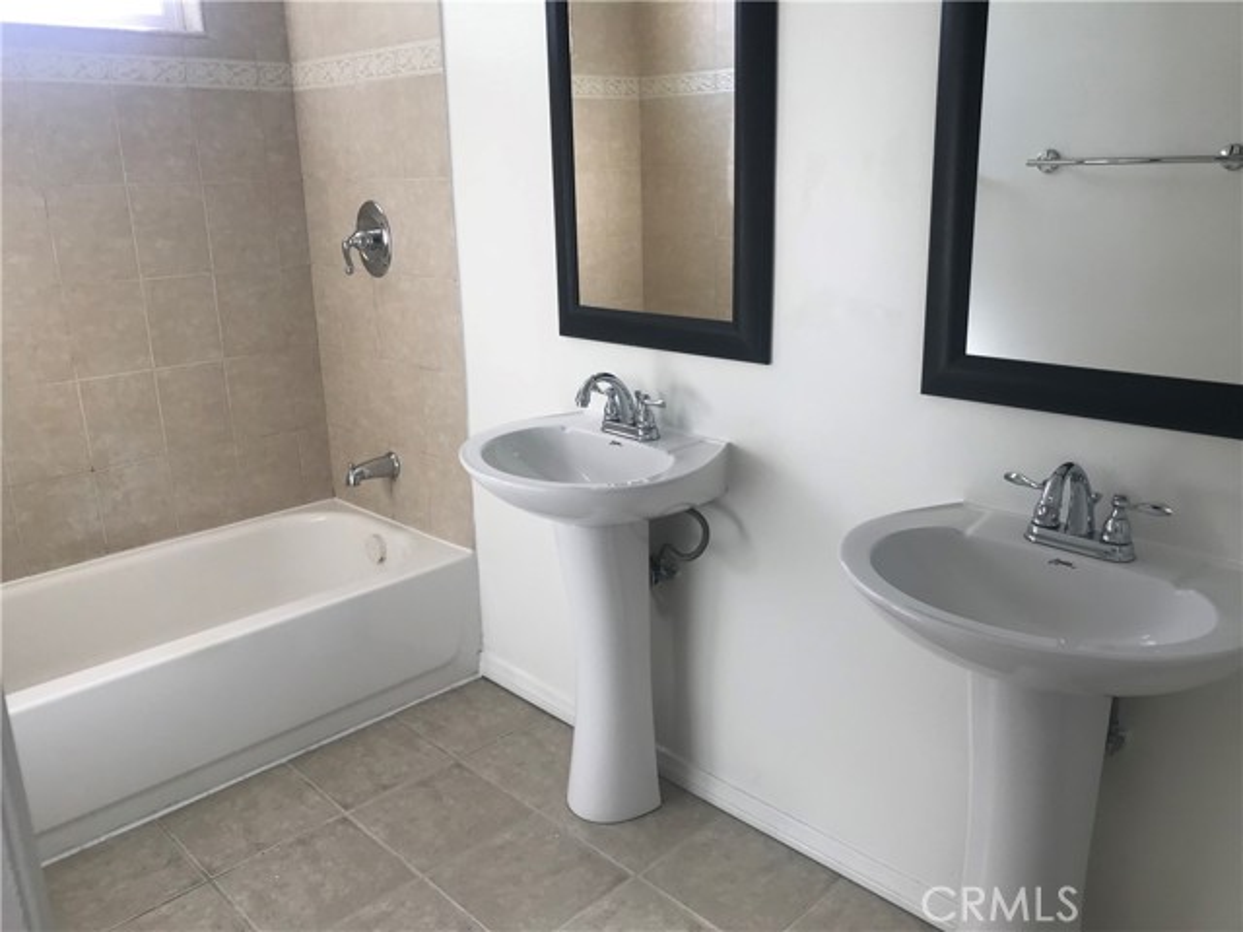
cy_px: 466
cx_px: 622
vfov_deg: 49.7
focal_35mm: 28
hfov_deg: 63.4
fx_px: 1005
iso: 25
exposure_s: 1/120
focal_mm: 3.99
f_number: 1.8
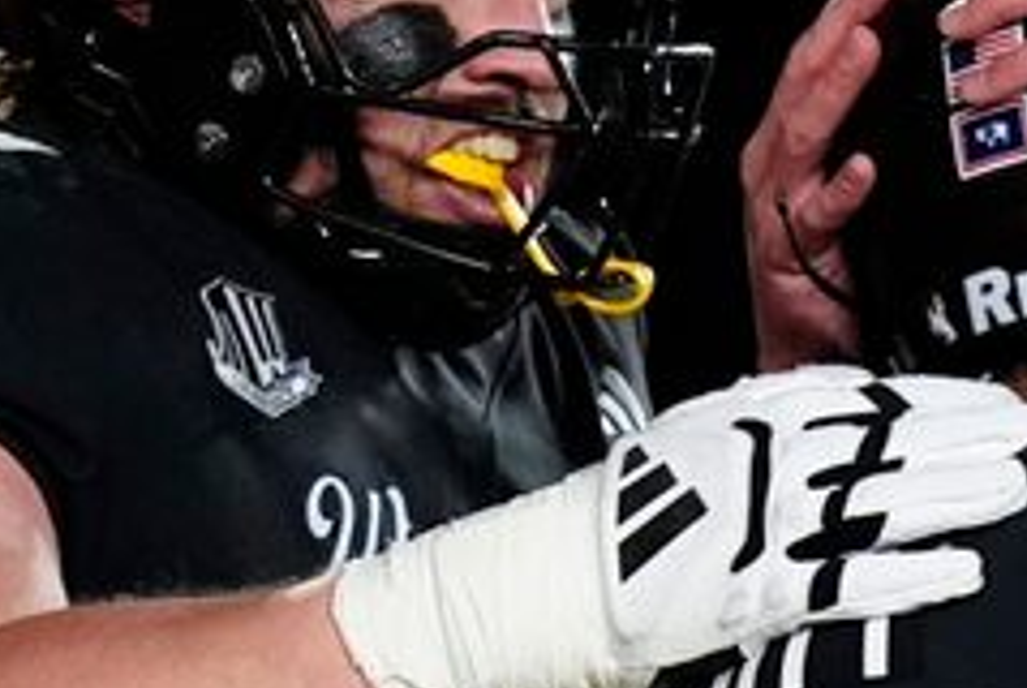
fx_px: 73377
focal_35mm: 2569
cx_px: 1272
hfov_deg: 0.8
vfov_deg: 0.5
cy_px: 673
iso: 4000
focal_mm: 400
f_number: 2.8
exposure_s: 1/1250
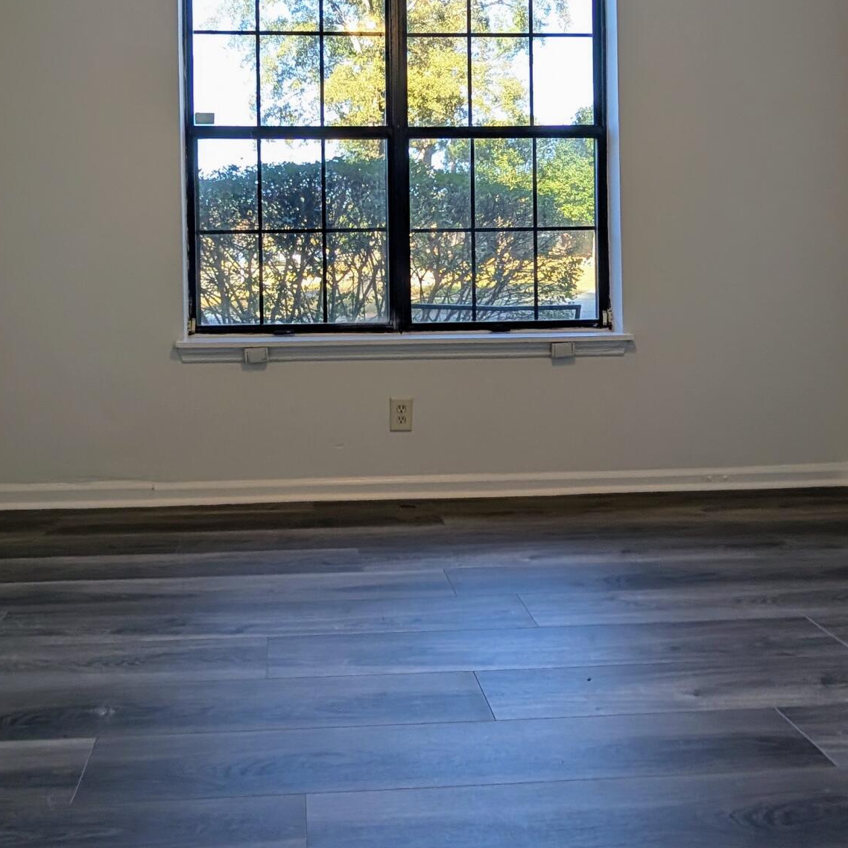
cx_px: 347
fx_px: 776
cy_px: 265
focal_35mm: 28
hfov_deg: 56.9
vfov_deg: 55.8
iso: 69
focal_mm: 2.02
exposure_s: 1/311
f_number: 1.7
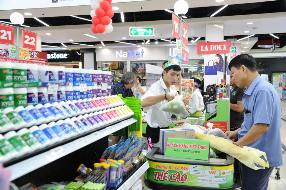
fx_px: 302
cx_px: 143
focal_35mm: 38
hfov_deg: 50.7
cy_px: 95
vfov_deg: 35.0
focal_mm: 38
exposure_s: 1/100
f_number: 4.5
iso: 1600
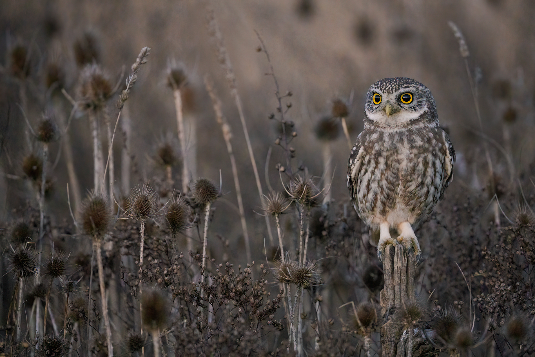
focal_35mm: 485
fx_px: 7208
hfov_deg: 4.3
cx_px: 268
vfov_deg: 2.8
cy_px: 178
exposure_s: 1/20
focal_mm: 485
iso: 25600
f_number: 6.3
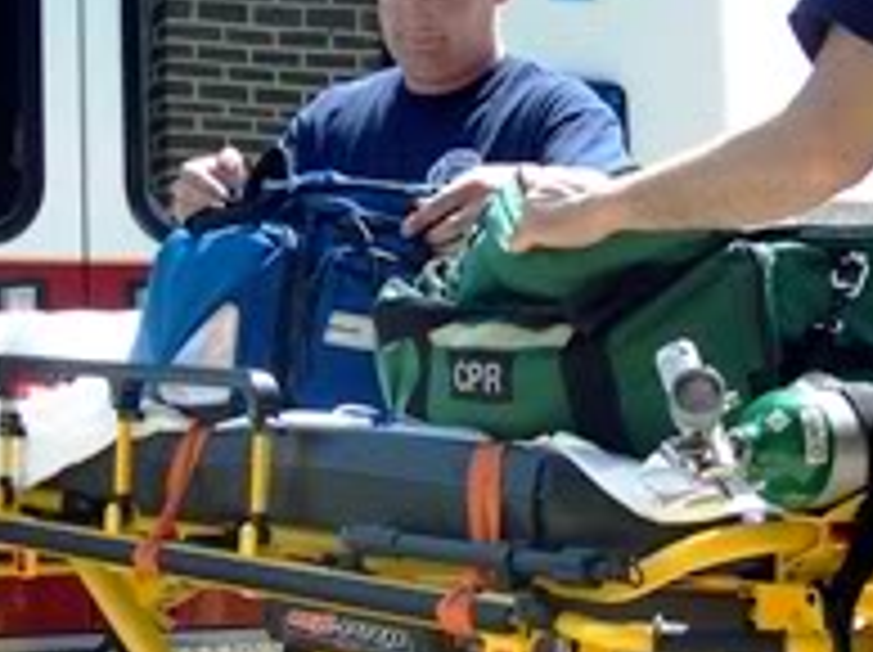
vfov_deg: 12.5
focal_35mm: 118
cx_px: 405
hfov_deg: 16.7
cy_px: 216
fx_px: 2972
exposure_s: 1/350
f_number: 3
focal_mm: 8.5
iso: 80
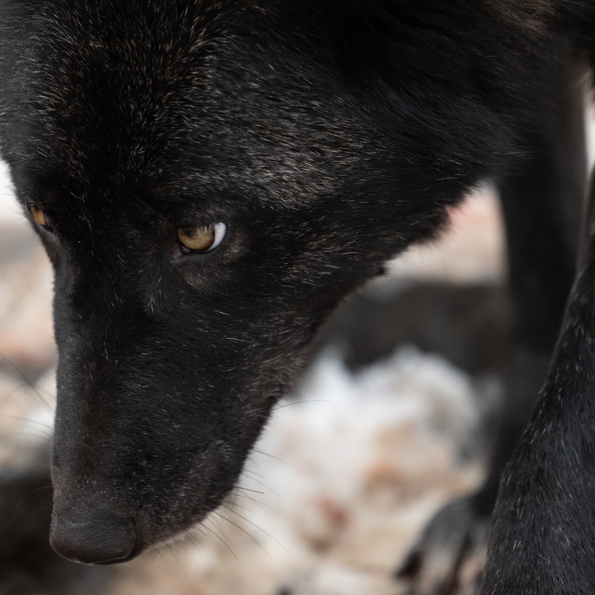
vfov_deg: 2.2
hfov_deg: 2.2
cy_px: 208
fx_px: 15596
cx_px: 320
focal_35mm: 802
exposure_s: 1/1600
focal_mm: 400
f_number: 3.2
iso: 1250
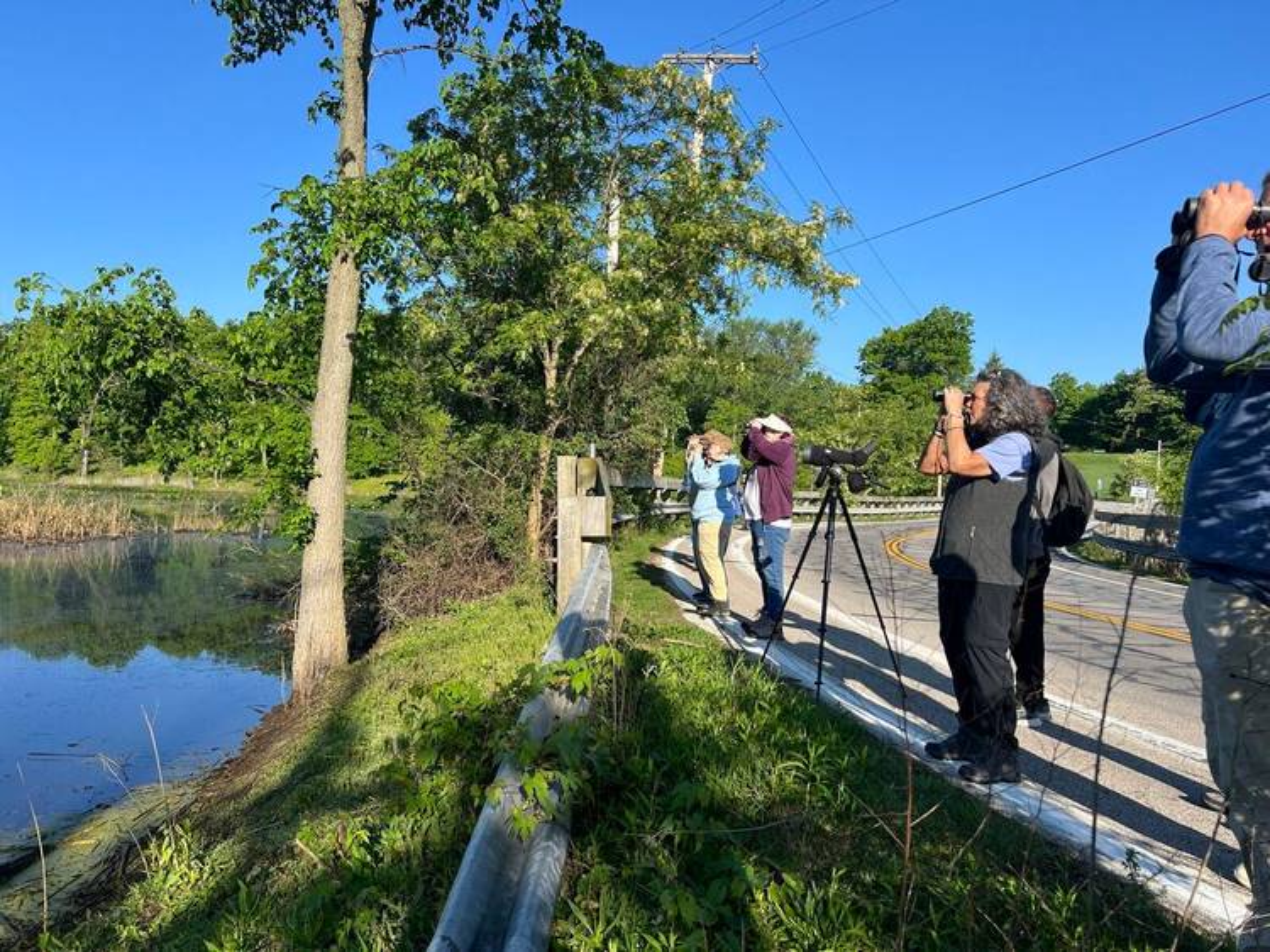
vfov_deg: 53.0
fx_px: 954
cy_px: 476
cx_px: 635
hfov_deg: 67.3
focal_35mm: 26
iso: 50
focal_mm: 5.7
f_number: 1.5
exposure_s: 1/2632
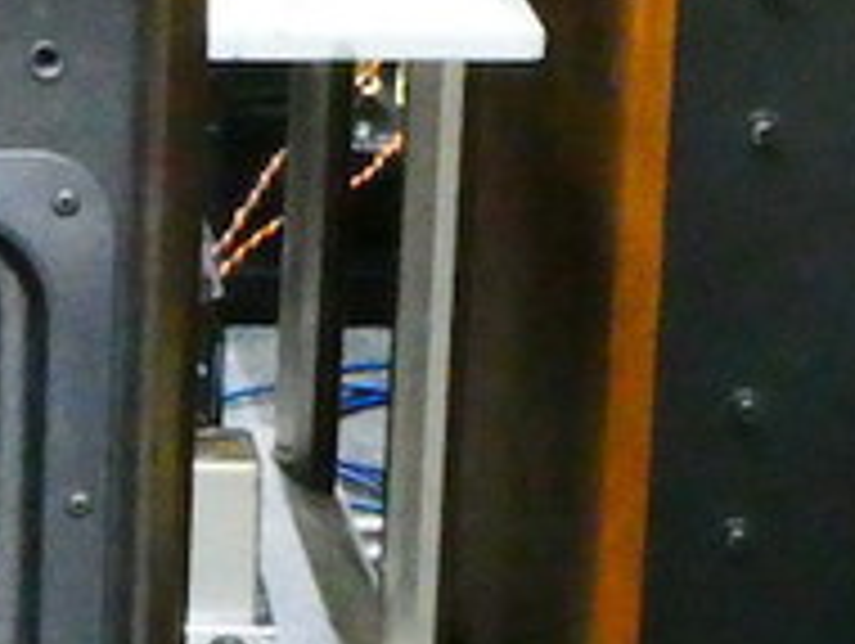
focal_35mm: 237
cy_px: 117
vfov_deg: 6.3
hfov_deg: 8.1
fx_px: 5861
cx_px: -626
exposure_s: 1/5
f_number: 7.1
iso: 2500
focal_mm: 8.4
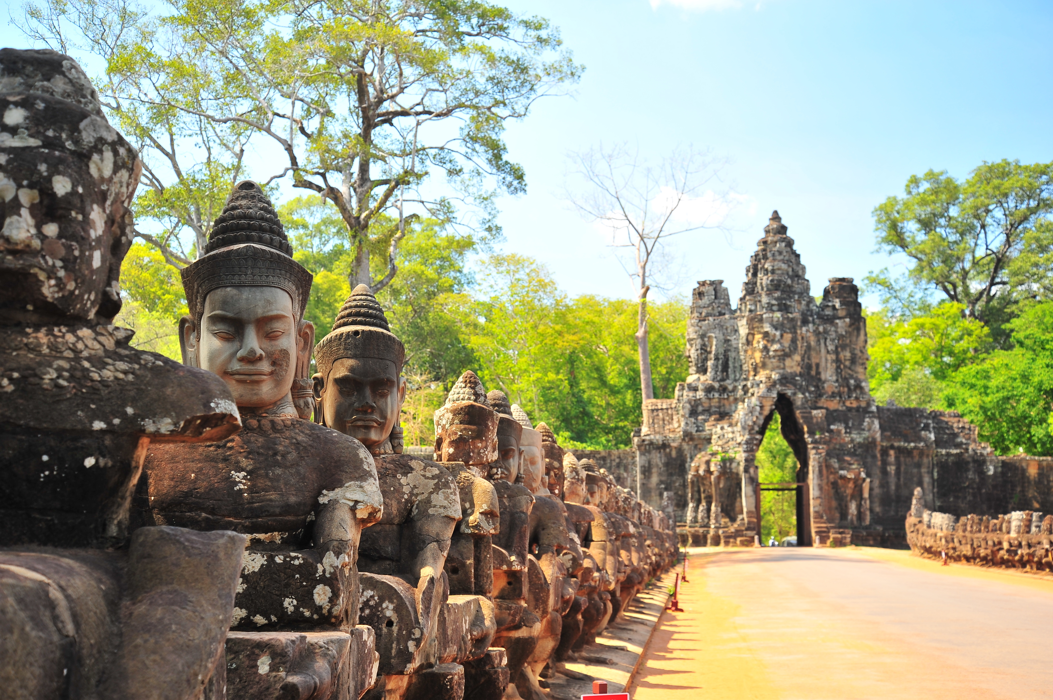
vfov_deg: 24.2
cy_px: 350
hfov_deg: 35.7
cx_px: 526
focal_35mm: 56
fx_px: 1637
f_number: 5.6
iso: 200
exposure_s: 1/80
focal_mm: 56
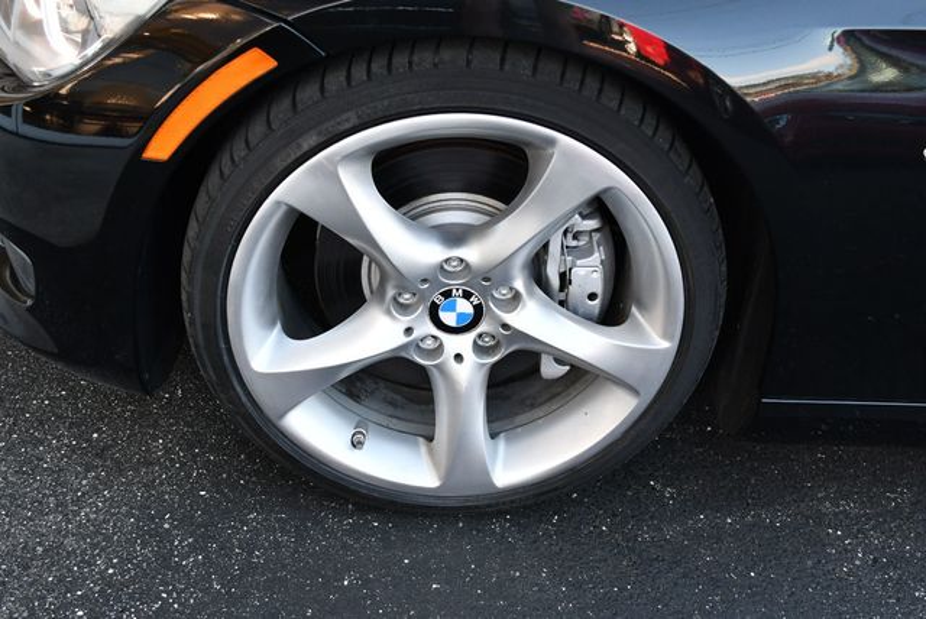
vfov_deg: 36.9
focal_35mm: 36
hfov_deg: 53.1
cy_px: 310
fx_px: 927
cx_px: 463
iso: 400
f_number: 4
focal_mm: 18
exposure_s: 1/250
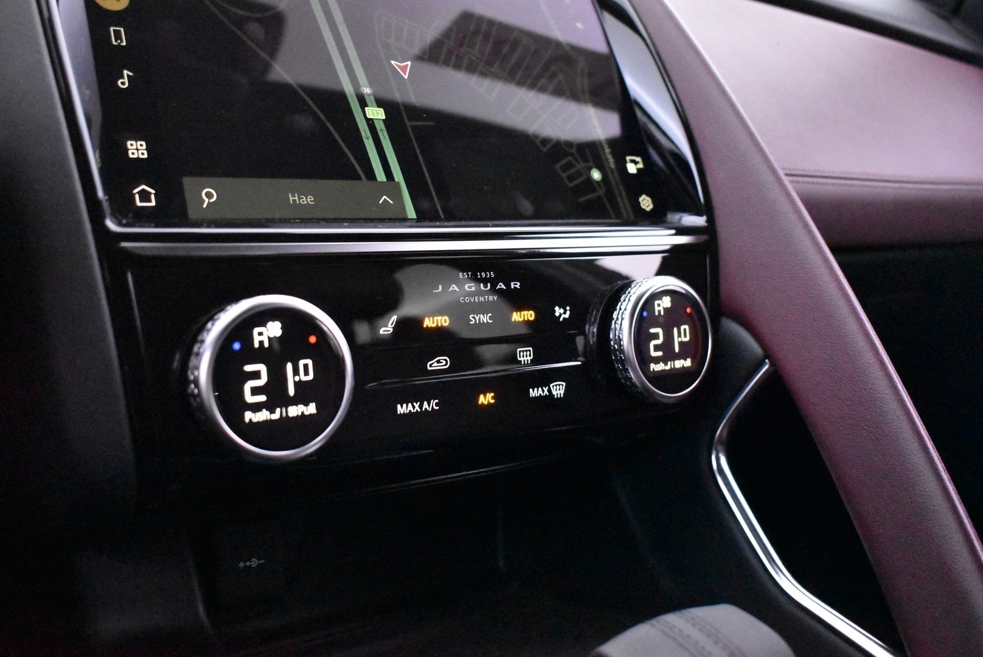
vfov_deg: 36.9
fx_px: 984
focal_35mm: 36
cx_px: 492
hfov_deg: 53.1
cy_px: 328
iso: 14400
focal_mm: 24
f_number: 3.8
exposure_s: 1/40
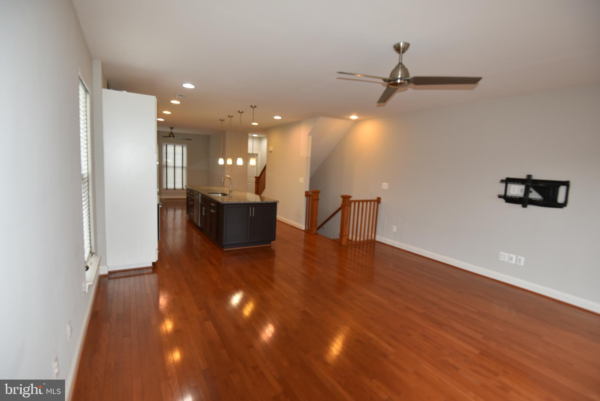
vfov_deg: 70.5
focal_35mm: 17
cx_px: 300
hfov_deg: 93.3
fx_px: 283
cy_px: 200
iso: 800
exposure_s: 1/80
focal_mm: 17
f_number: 4.5
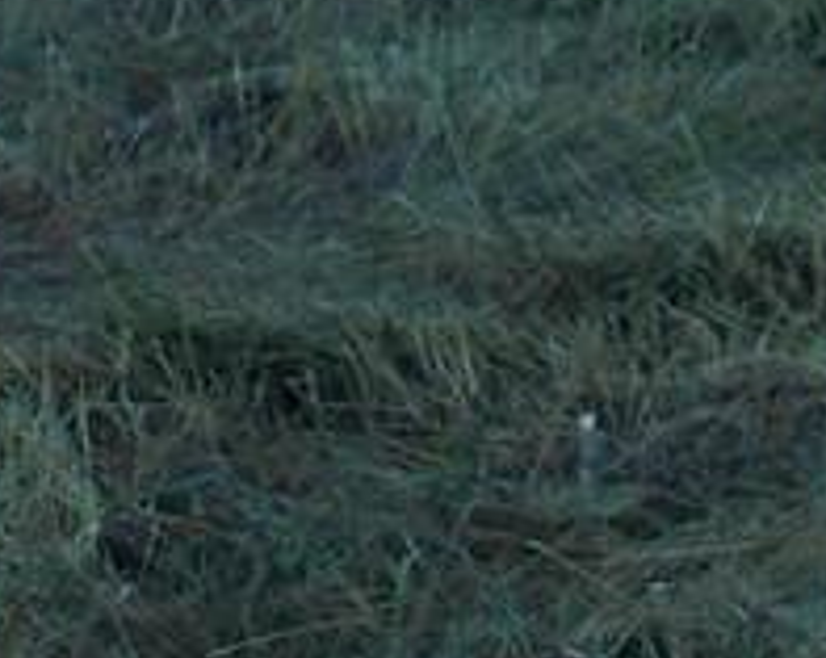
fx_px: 4467
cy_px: -671
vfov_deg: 8.0
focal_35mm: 183
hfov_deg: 10.5
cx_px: 138
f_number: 2.8
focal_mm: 7.54
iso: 64
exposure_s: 1/160
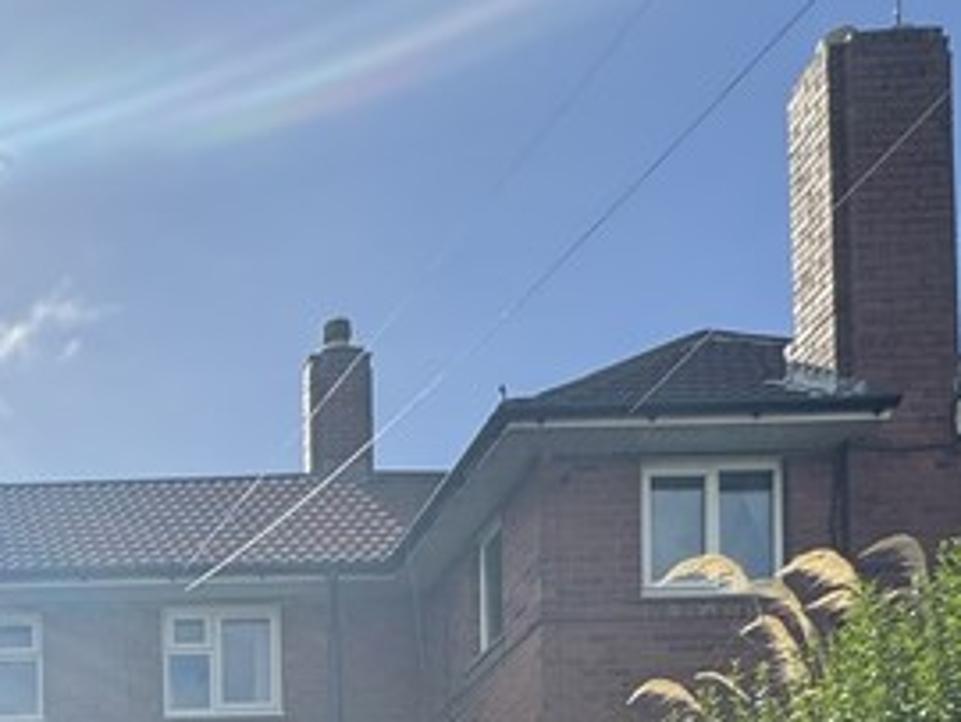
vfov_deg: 21.1
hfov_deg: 31.5
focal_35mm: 53
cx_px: -128
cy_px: 1209
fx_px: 1473
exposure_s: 1/840
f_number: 2.2
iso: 40
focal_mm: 2.22
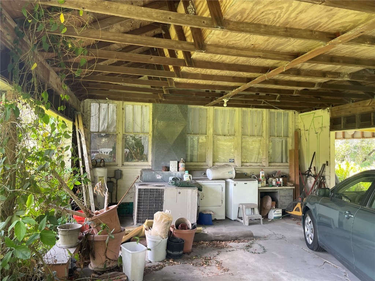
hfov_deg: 67.3
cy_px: 140
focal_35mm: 26
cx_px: 188
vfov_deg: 53.1
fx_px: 282
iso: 125
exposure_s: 1/121
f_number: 1.6
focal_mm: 5.1
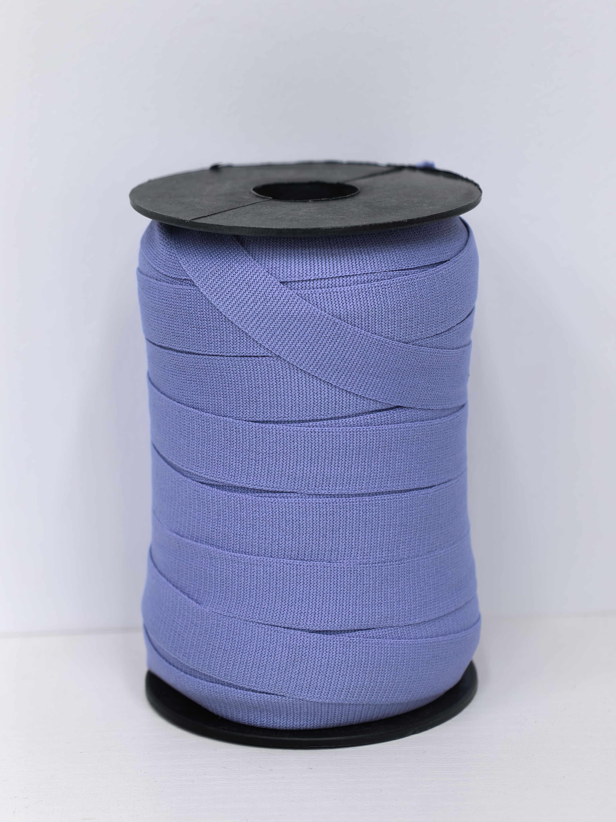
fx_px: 2112
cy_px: 411
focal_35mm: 89
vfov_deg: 22.0
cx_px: 308
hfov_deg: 16.6
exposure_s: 1/100
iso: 160
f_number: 2.4
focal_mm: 24.13
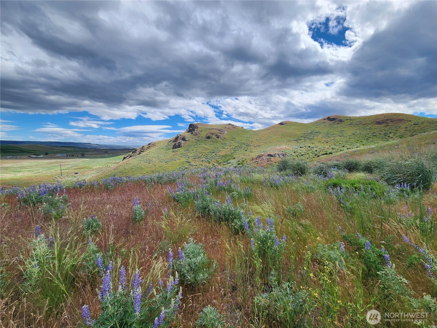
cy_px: 164
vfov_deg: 89.9
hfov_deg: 106.2
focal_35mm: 13
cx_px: 218
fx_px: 164
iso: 50
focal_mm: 2.2
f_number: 2.2
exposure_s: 1/3372
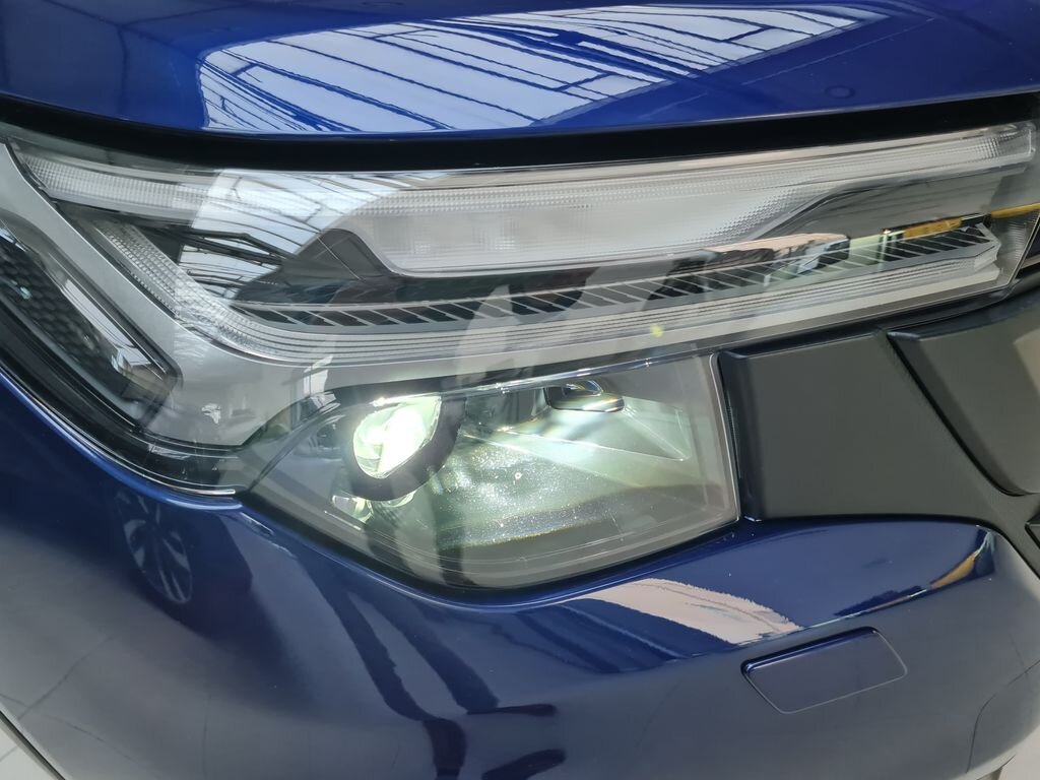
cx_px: 520
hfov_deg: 67.3
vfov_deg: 53.1
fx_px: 781
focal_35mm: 26
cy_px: 390
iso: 250
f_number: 1.8
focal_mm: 5.4
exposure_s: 1/120
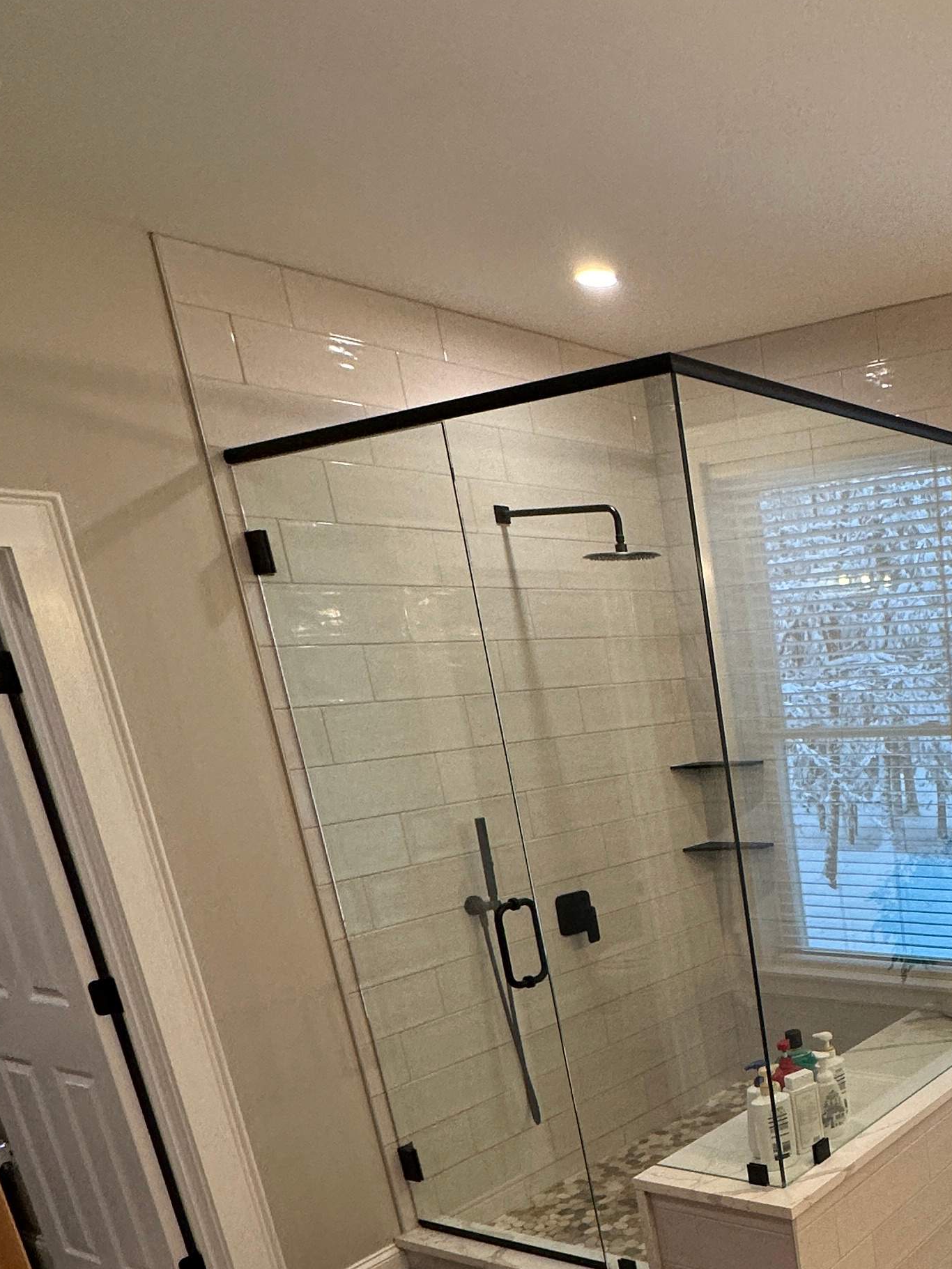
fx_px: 1137
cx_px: 1024
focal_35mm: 31
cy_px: 996
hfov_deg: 38.4
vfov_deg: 54.7
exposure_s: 1/120
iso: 160
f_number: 2.2
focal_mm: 2.22
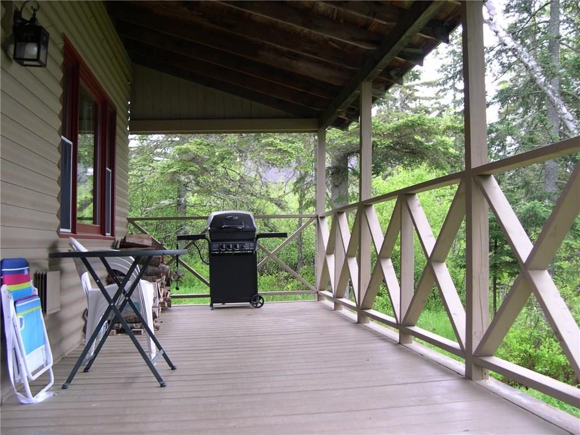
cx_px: 290
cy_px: 218
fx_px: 637
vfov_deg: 37.7
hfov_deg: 49.0
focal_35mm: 38
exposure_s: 1/60
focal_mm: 8
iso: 100
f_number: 2.8
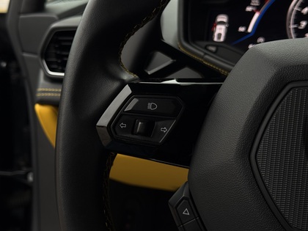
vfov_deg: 30.3
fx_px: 427
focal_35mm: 48
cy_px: 116
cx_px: 154
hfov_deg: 39.7
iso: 100
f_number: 1.78
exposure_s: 1/356
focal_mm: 6.76
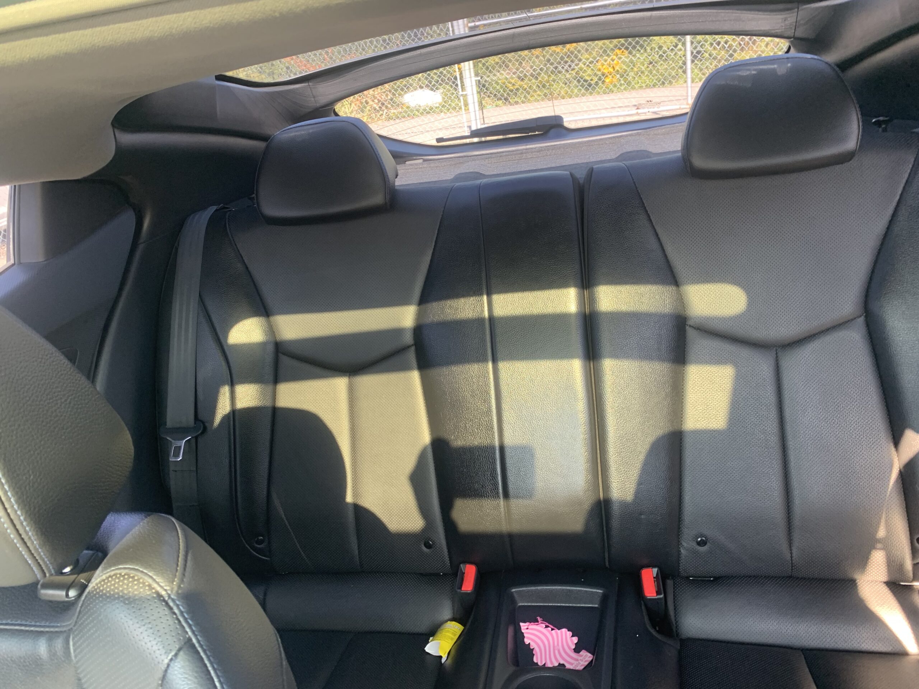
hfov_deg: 67.3
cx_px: 460
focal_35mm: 26
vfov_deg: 53.1
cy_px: 344
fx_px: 690
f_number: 1.8
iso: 100
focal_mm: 4.25
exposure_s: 1/83
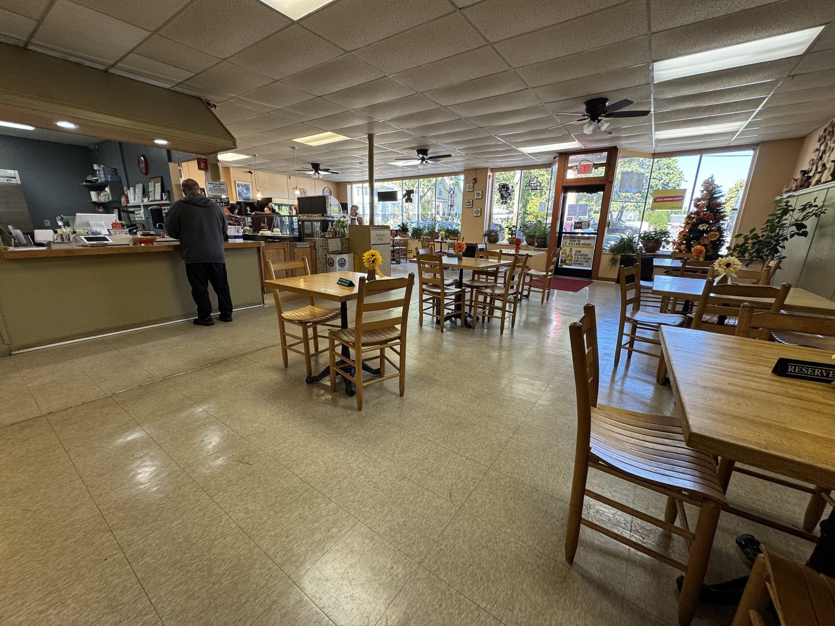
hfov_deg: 102.1
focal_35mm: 14
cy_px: 313
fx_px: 338
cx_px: 418
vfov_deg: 85.7
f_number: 2.2
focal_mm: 2.22
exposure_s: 1/120
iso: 160
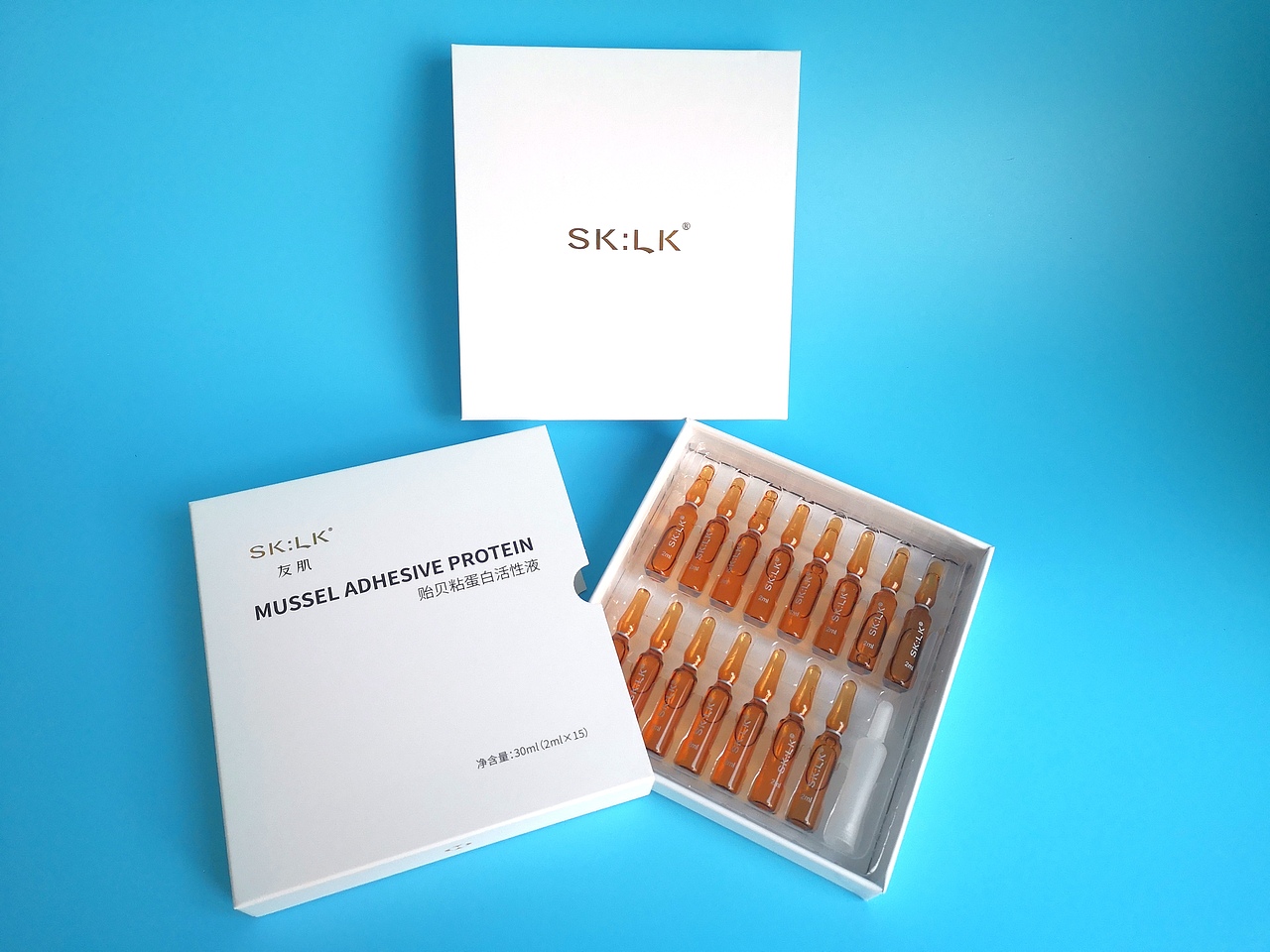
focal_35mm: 27
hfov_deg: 65.3
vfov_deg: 51.4
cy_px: 476
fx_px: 991
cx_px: 635
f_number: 1.8
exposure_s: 1/50
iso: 200
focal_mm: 3.95
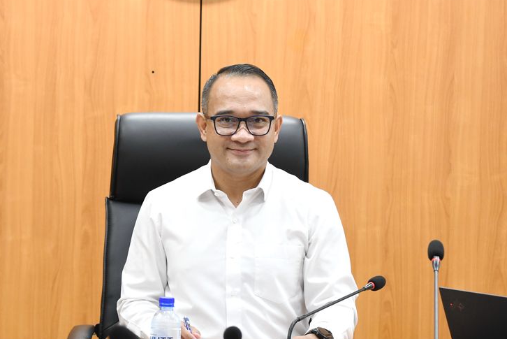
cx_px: 254
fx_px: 2085
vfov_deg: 9.3
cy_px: 183
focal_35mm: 148
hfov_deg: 13.9
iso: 1600
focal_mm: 70
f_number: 6.3
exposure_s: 1/100
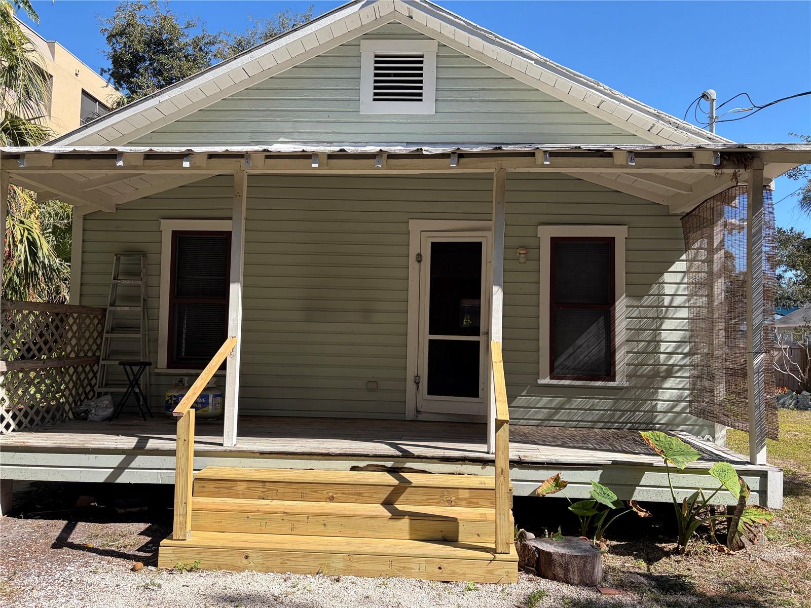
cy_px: 304
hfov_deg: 67.3
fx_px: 609
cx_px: 406
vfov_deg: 53.1
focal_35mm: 26
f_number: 1.6
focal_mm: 5.96
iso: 50
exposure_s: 1/1626
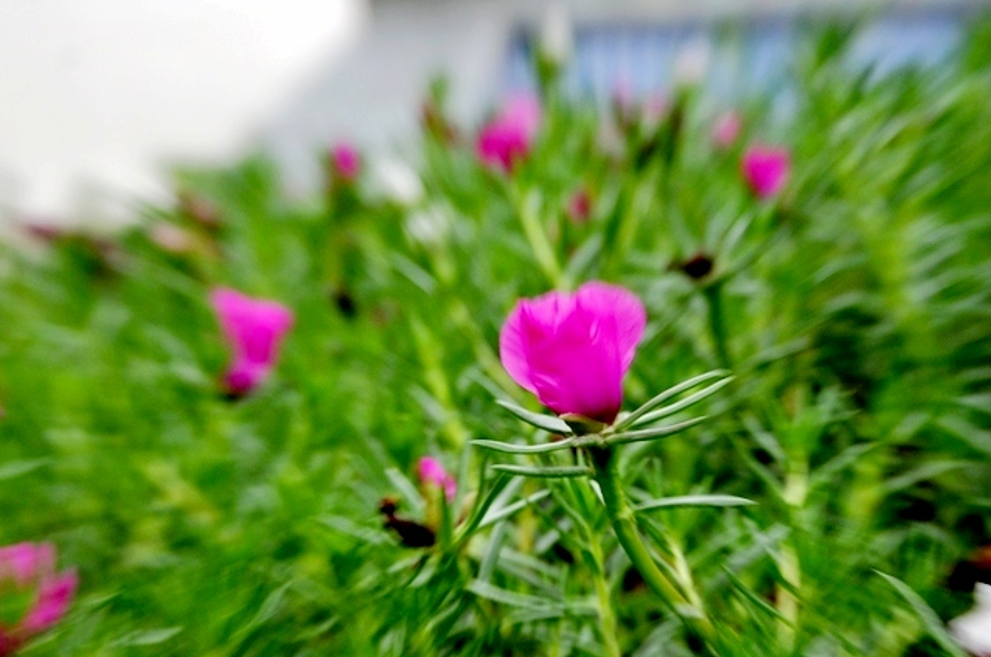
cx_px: 567
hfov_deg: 25.7
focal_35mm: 79
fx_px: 2171
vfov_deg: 17.2
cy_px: 360
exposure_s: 1/40
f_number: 4.8
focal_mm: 42
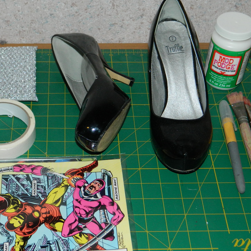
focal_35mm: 67
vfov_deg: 25.7
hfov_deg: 25.6
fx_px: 550
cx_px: 82
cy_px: 155
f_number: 3.5
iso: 200
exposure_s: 1/40
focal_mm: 7.3
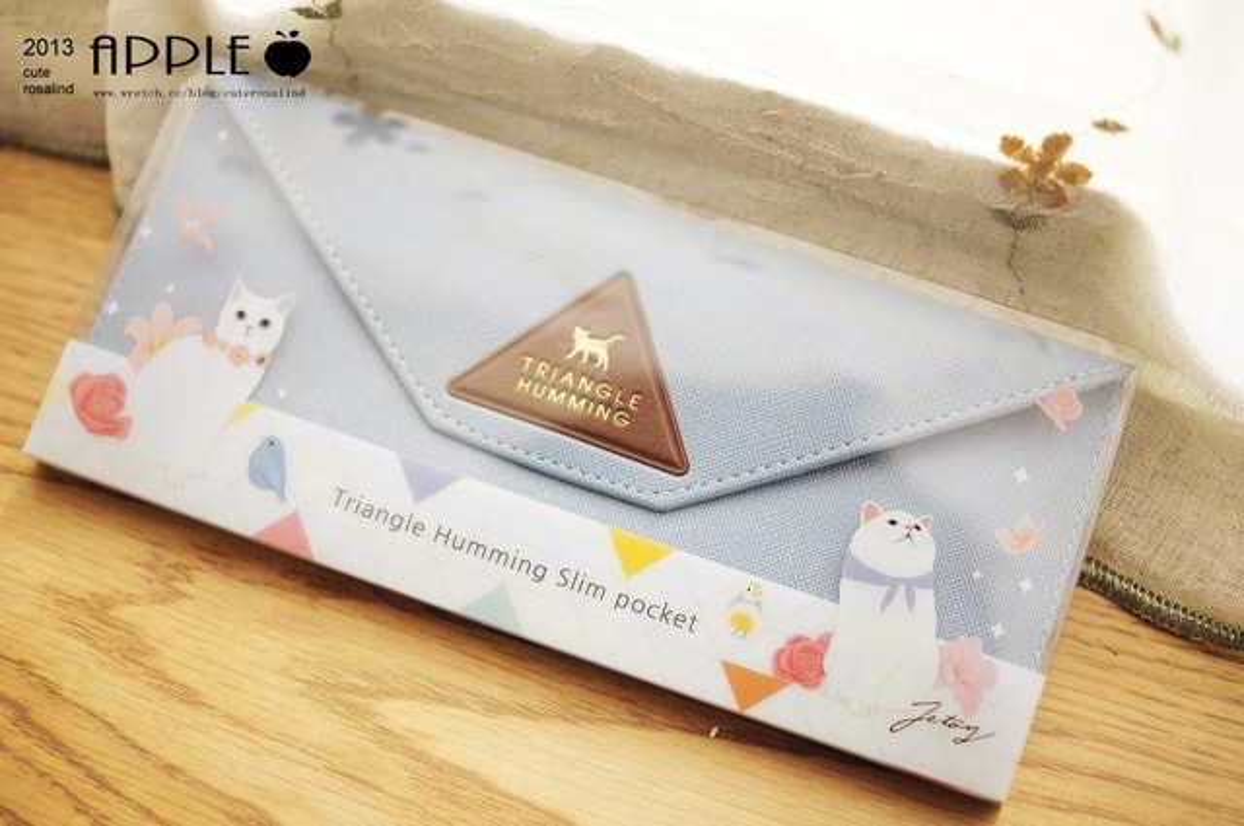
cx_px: 622
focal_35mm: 52
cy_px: 413
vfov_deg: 25.7
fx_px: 1812
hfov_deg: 37.9
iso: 100
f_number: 1.8
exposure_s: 1/125
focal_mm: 35
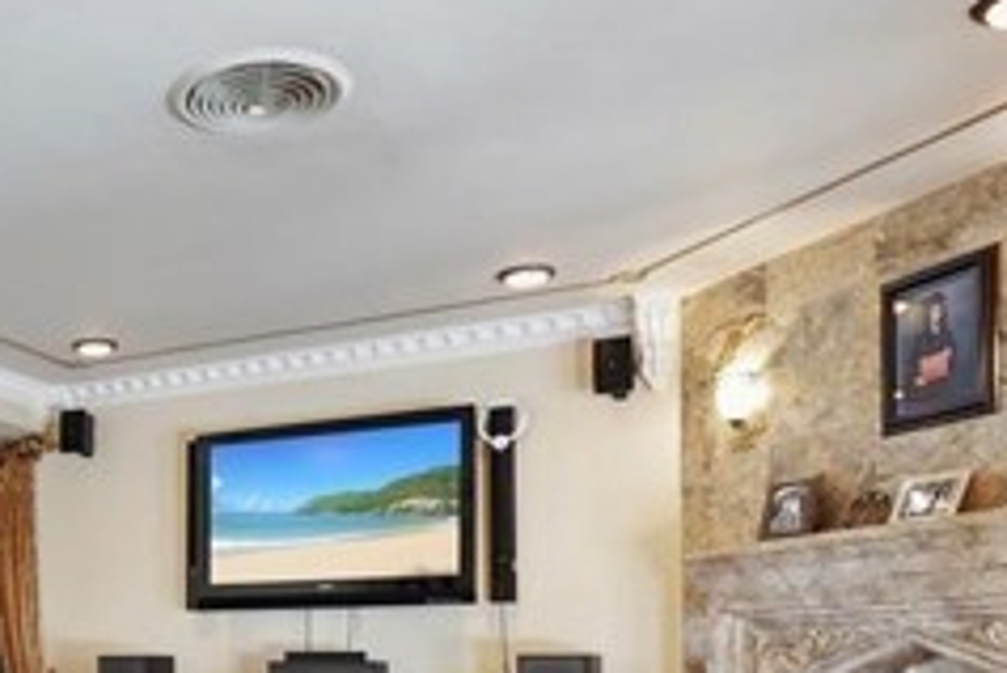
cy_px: 677
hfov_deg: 40.7
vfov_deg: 29.2
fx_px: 1203
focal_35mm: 43
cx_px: 42
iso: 200
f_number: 5.6
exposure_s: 1/3
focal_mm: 16
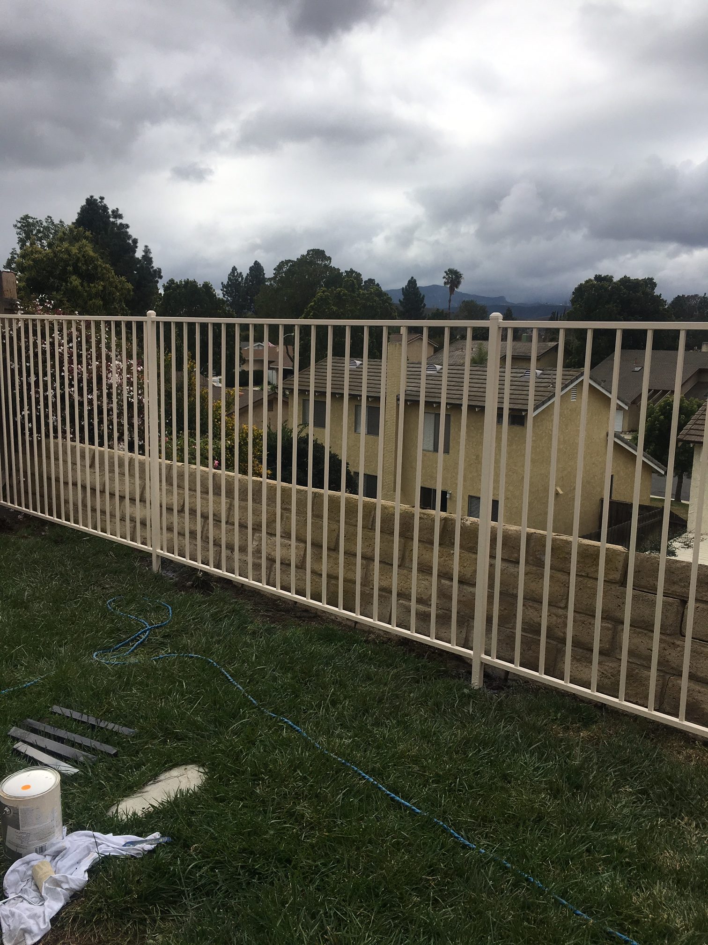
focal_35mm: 29
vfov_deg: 61.7
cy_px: 472
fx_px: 791
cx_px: 354
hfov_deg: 48.2
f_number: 2.2
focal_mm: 4.15
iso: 25
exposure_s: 1/2331
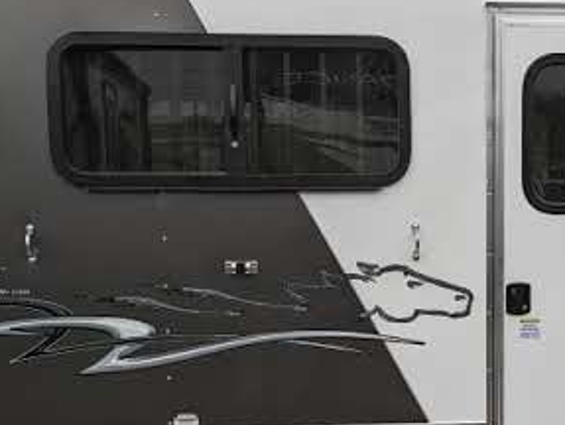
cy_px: 331
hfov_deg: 28.4
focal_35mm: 67
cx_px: 435
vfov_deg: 21.7
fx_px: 1095
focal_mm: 6.81
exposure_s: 1/304
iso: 47
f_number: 1.85
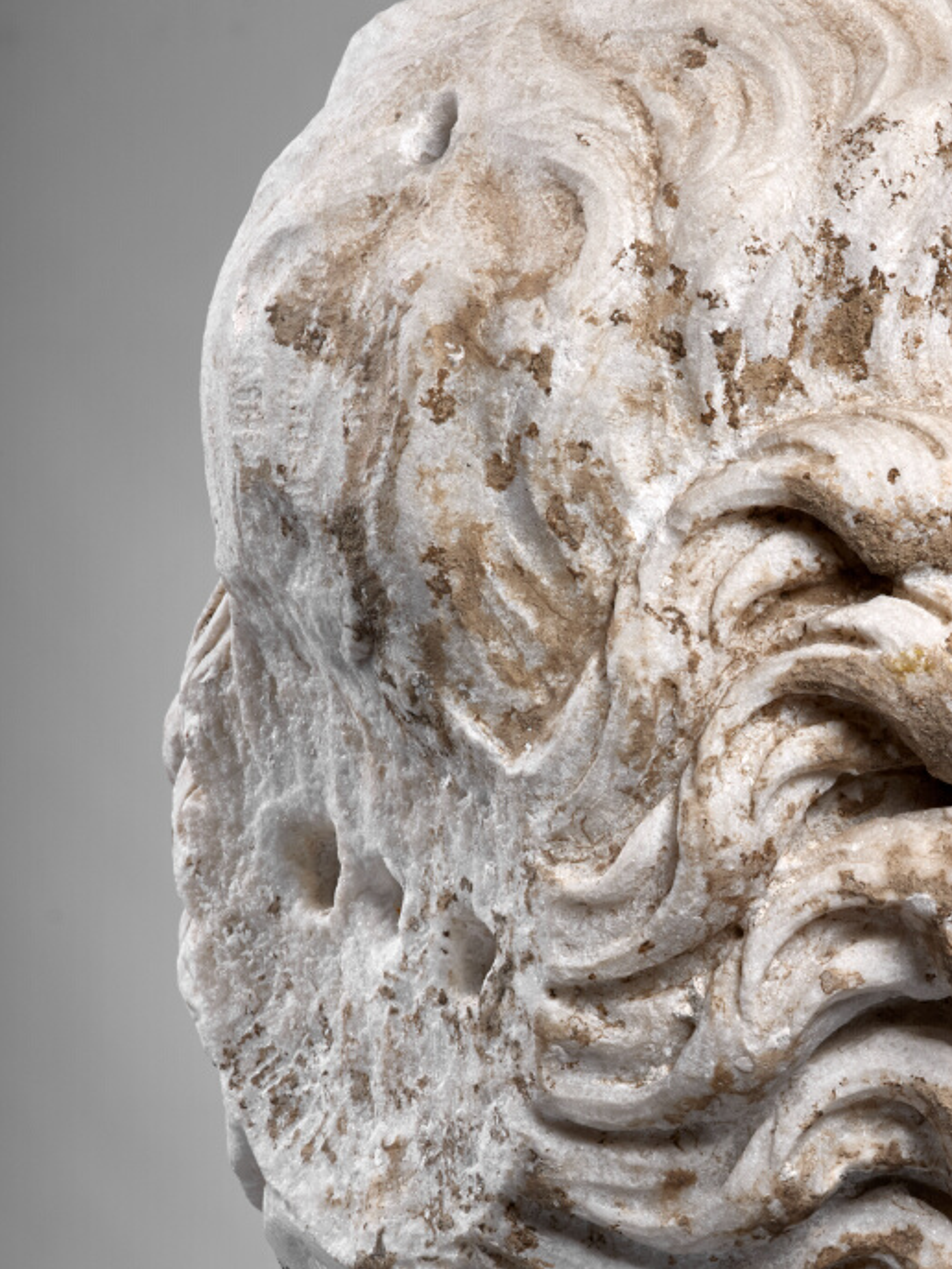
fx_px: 4474
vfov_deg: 16.1
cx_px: 887
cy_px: 905
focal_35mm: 122
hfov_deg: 12.0
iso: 200
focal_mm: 80
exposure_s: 1/125
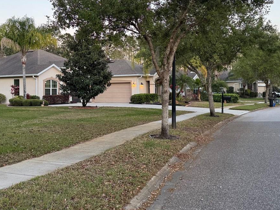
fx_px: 356
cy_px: 85
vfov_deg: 32.8
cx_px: 115
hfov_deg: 42.8
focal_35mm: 44
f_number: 1.78
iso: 80
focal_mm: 6.76
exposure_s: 1/121
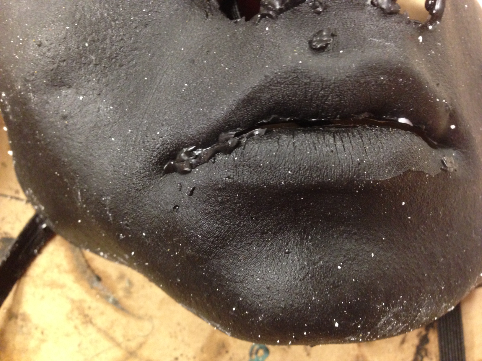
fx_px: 459
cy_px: 180
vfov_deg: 42.9
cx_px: 241
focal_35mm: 33
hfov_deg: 55.4
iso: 400
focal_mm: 4.12
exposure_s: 1/15
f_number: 2.4
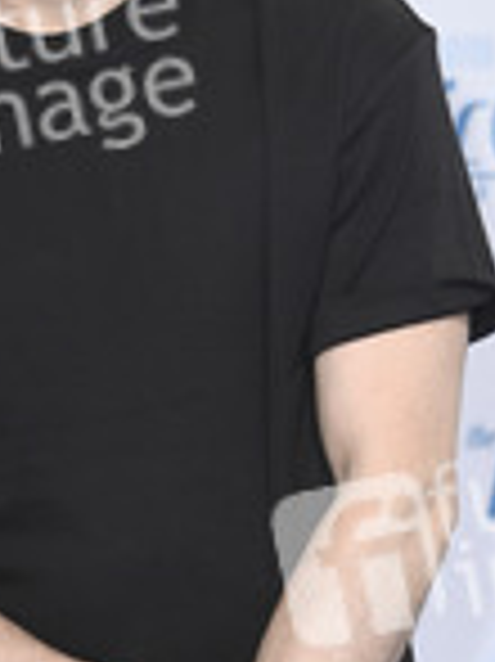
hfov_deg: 4.9
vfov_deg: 6.5
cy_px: 315
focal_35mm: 304
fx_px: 5805
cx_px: 94
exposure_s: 1/250
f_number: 5.6
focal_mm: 116
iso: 400
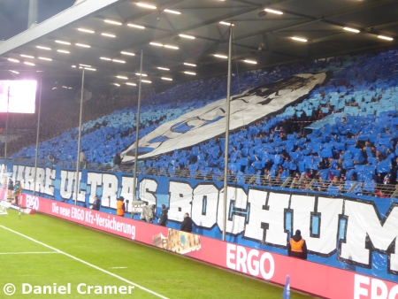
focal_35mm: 57
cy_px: 150
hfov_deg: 33.8
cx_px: 199
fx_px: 656
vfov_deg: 25.7
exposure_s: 1/20
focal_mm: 10.3
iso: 400
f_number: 5
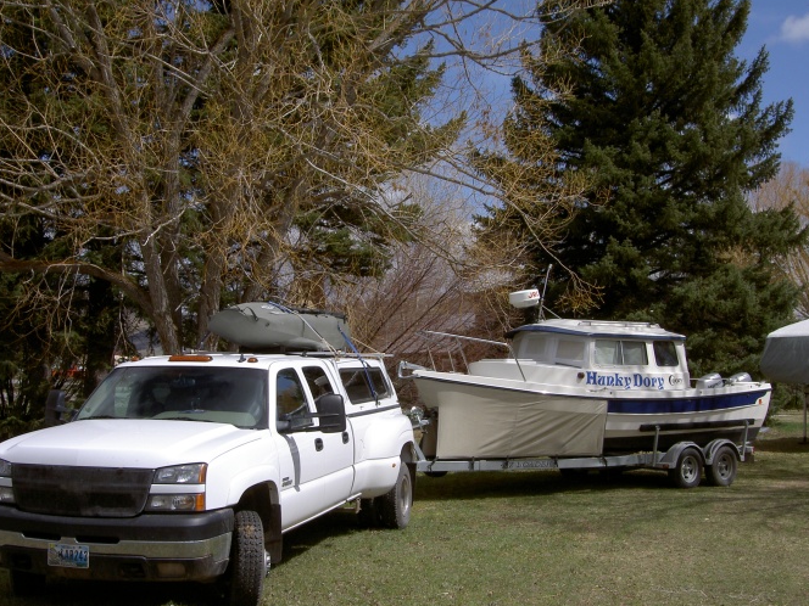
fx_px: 1098
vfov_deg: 30.9
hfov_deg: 40.4
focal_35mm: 47
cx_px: 357
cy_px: 337
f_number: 4.7
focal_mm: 8
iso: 50
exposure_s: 1/800
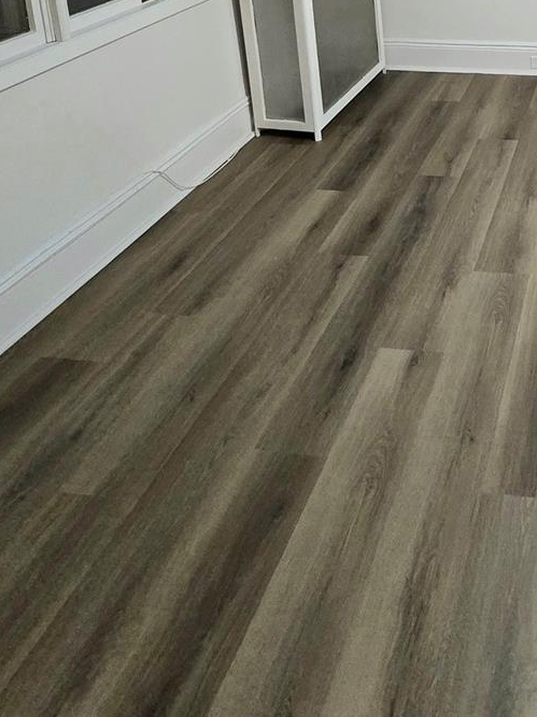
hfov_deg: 41.1
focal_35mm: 30
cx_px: 529
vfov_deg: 48.4
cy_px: -13
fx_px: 621
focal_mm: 2.2
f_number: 2.2
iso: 800
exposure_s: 1/60.2
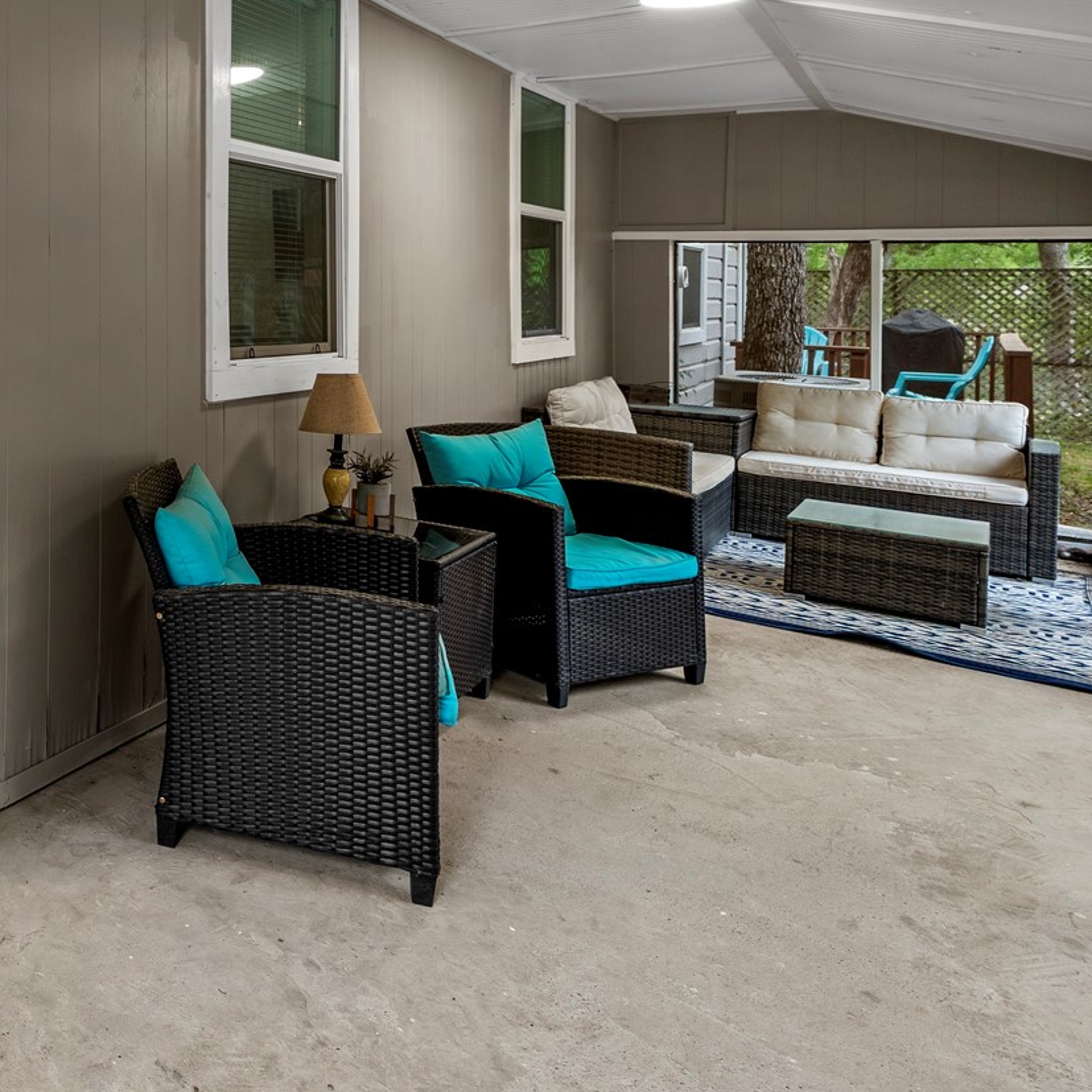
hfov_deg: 45.3
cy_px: 285
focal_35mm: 29
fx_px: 1035
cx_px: -42
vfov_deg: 53.3
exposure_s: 1
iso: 250
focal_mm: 13
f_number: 9
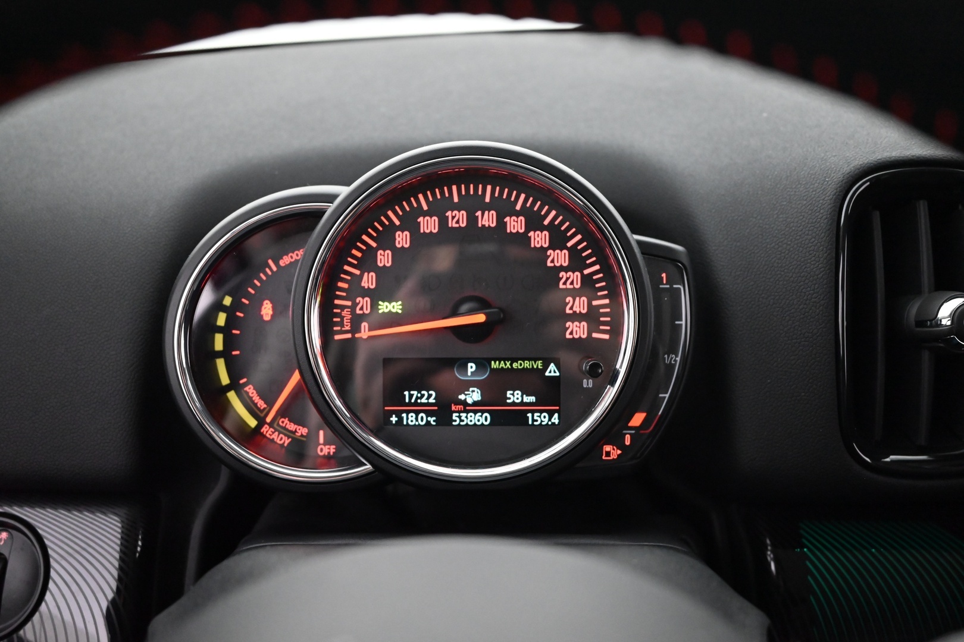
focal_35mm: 31
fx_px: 830
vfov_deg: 42.3
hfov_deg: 60.3
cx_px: 482
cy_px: 321
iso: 6400
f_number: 4.8
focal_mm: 31
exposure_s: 1/60
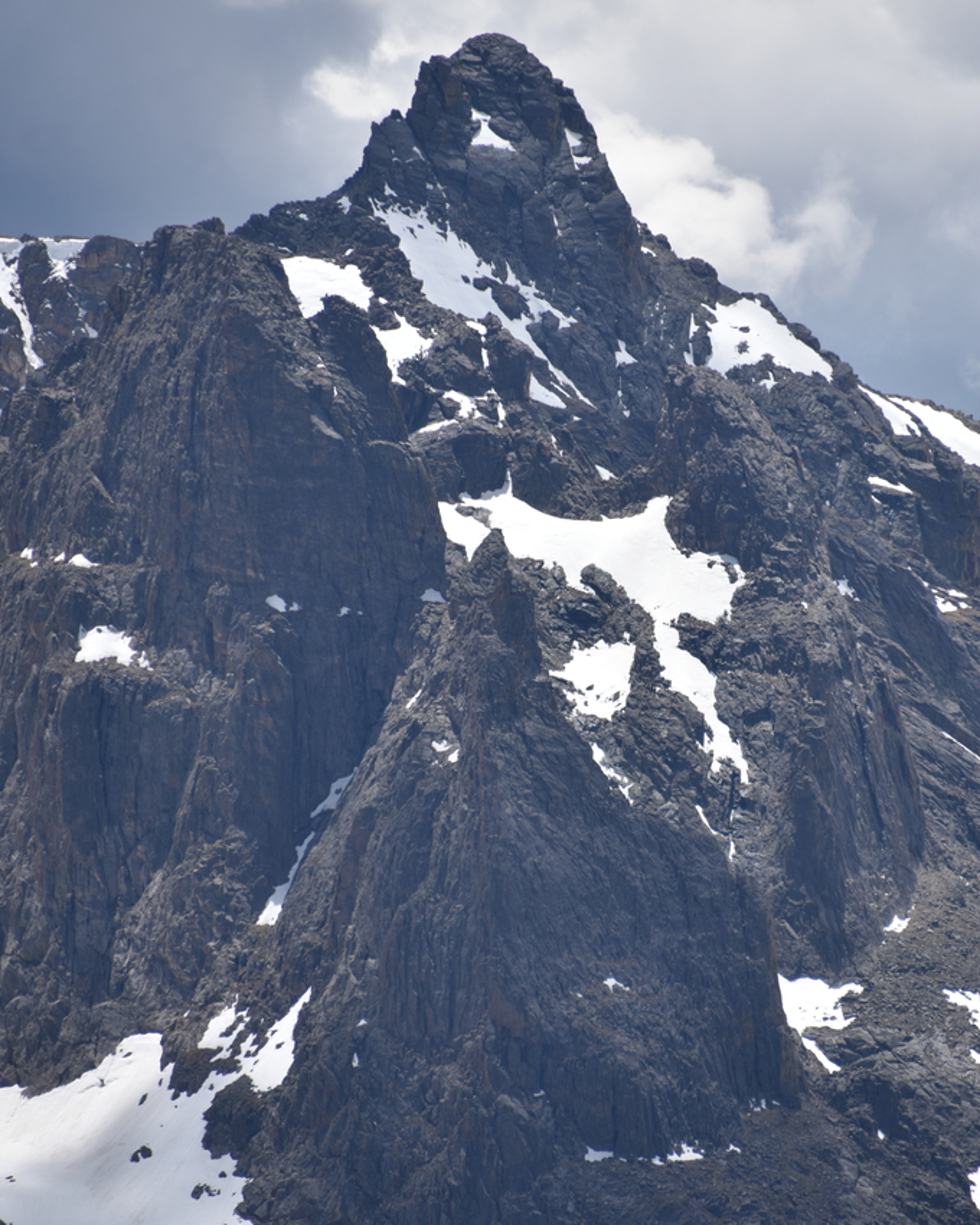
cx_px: 600
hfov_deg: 3.7
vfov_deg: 4.6
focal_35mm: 424
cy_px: 614
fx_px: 15372
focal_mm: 300
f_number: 6.3
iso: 100
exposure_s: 1/640
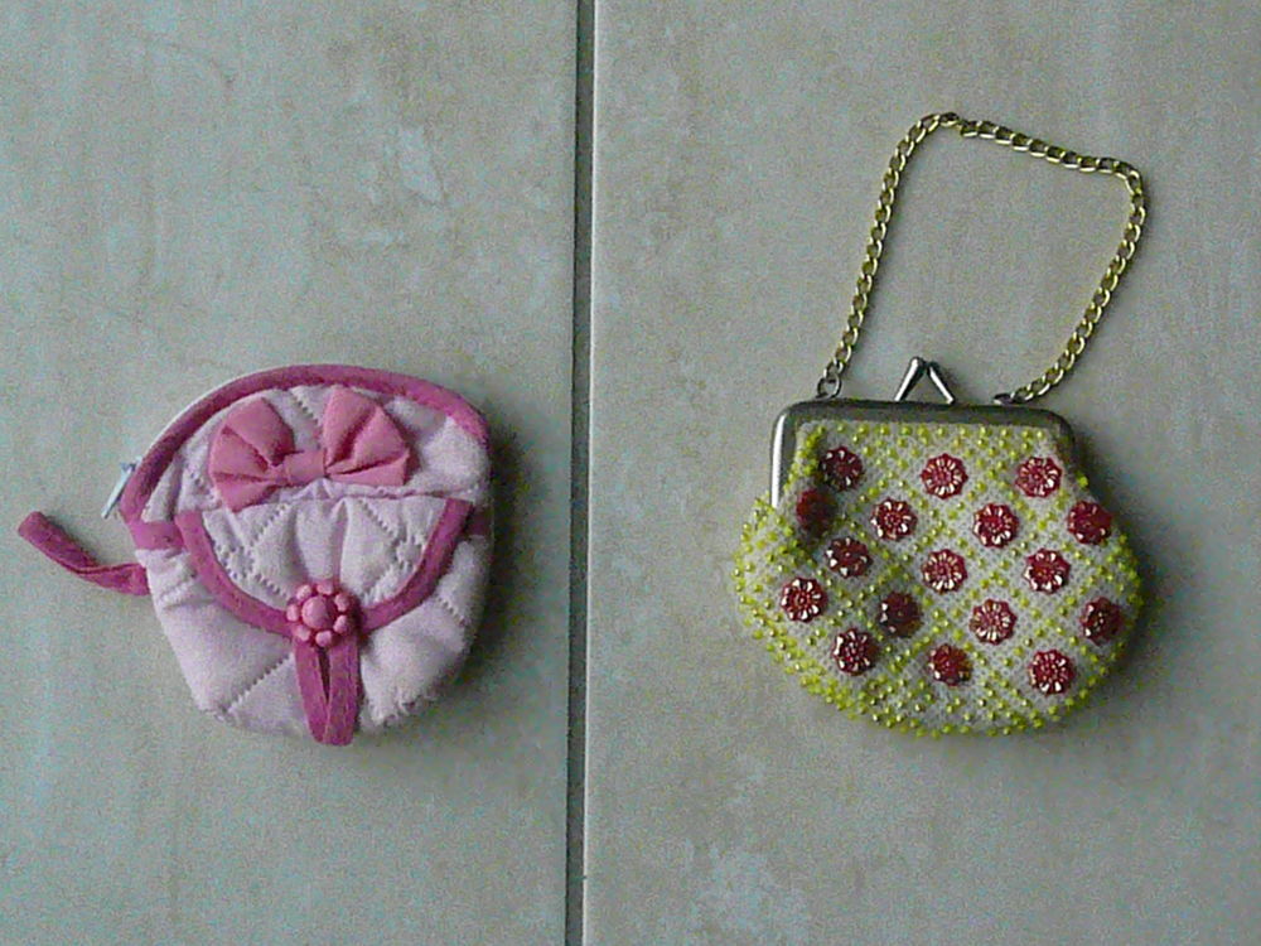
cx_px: 630
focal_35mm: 63
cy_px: 473
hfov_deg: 30.7
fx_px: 2295
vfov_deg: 23.3
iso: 3200
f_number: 13
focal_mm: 10.3
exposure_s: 1/250
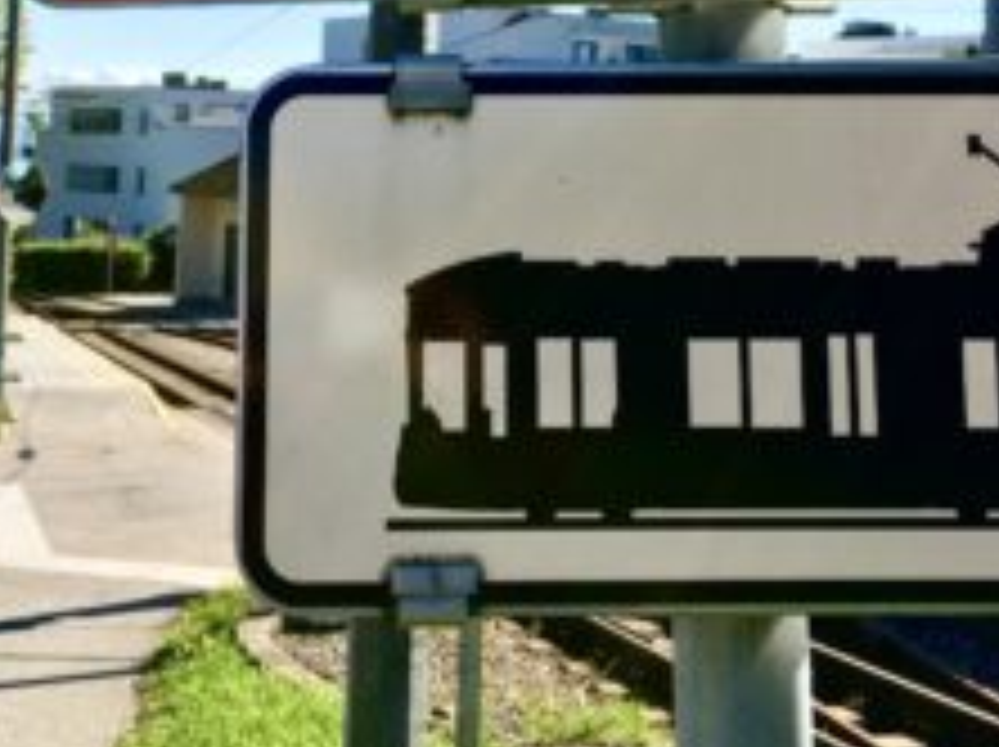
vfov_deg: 21.1
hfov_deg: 29.0
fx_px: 1931
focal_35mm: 67
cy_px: -14
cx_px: 450
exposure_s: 1/793
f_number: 2.2
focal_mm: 4.15
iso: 25
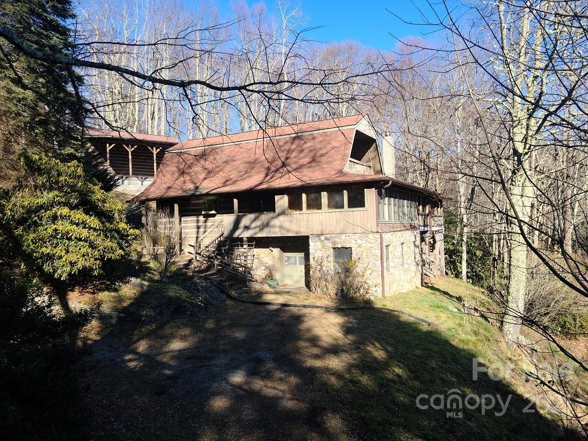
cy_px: 220
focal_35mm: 28
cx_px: 294
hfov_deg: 63.4
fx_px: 476
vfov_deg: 49.7
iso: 25
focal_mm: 5.9
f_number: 2
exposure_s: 1/386
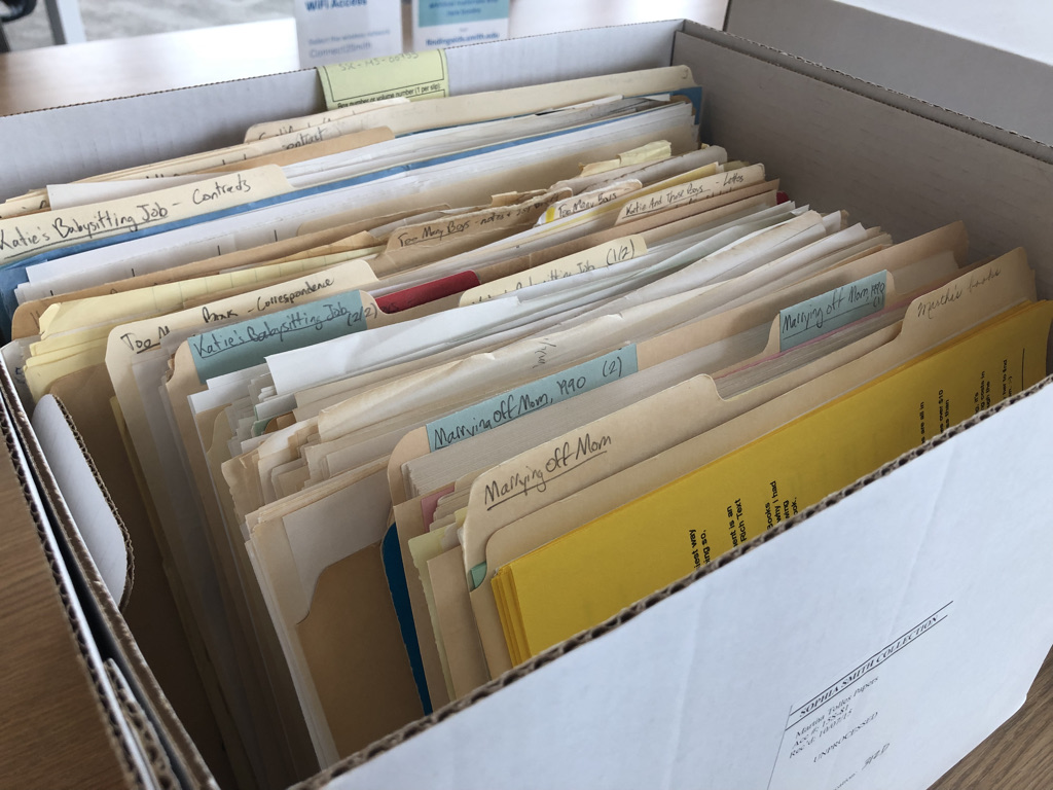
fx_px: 852
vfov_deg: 49.7
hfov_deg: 63.4
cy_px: 395
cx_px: 526
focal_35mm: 28
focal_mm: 3.99
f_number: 1.8
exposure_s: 1/40
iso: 25
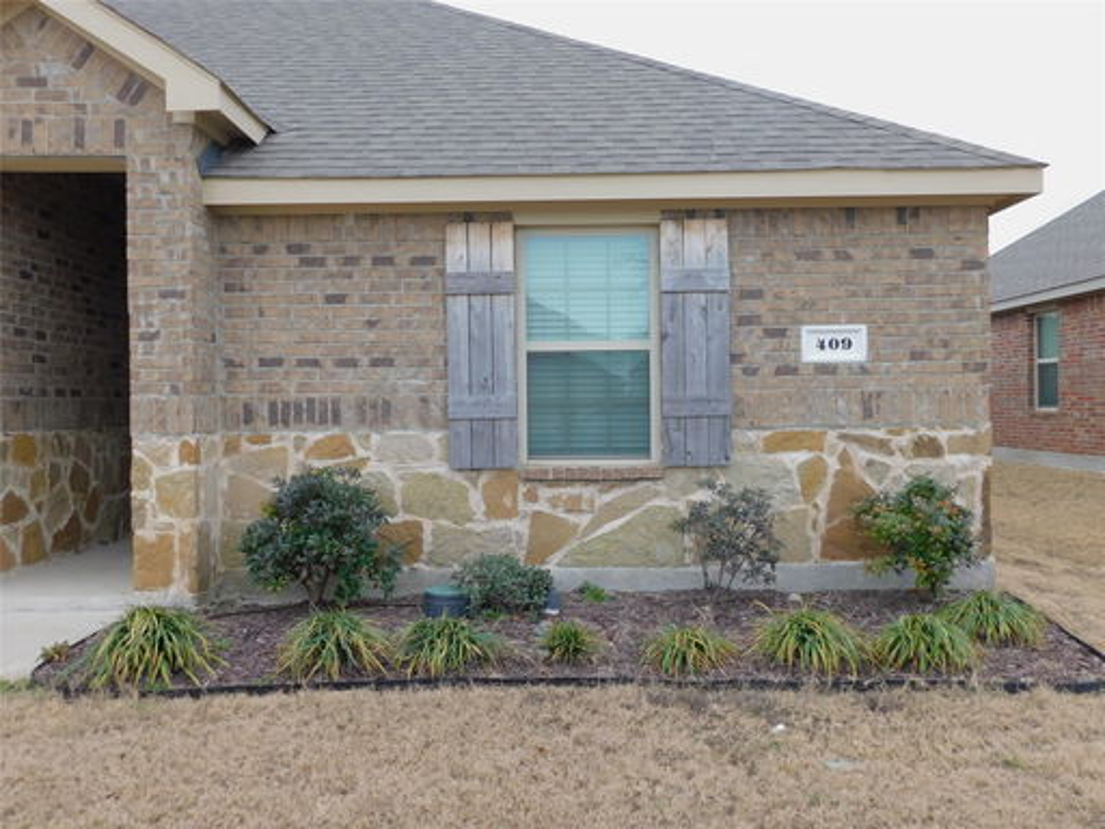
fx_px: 958
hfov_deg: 60.0
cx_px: 552
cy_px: 414
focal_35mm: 30
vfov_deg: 46.8
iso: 125
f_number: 3.2
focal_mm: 5.3
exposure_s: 1/320
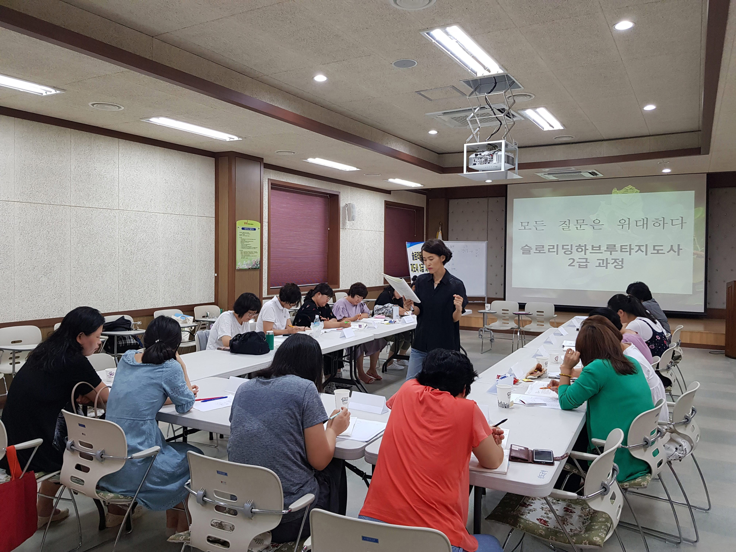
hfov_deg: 67.3
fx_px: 553
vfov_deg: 53.1
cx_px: 368
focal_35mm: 26
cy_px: 276
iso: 125
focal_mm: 4.2
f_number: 1.7
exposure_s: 1/60
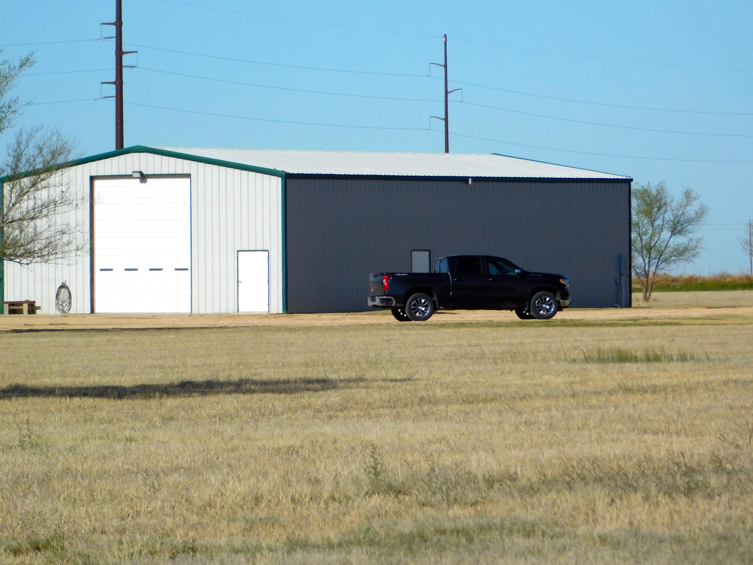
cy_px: 282
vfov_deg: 5.1
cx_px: 376
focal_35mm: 294
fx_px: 6395
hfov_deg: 6.7
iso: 125
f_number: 5.7
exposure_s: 1/1000
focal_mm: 52.2
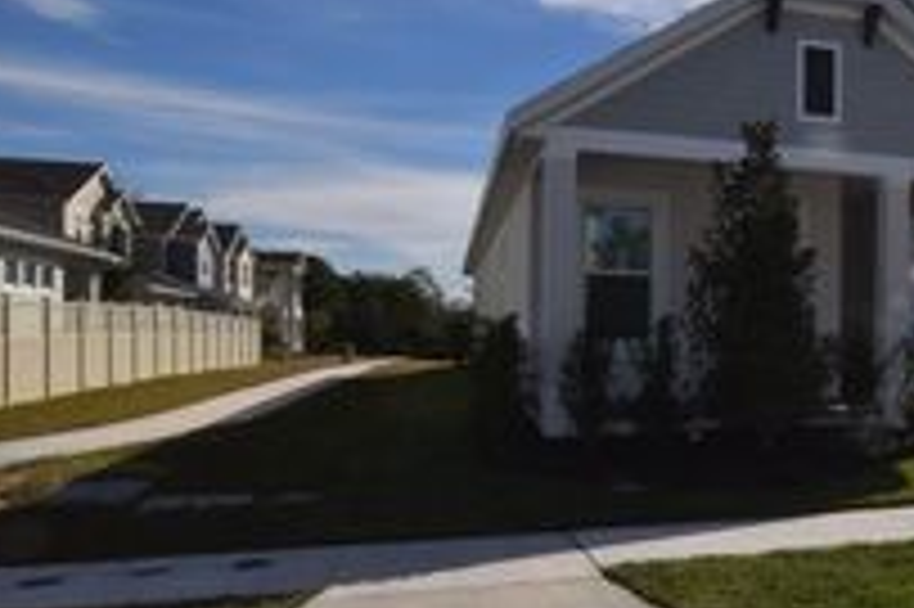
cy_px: 367
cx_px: 873
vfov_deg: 35.7
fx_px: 939
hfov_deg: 45.4
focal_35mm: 37
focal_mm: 10
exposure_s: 1/200
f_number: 14
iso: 100
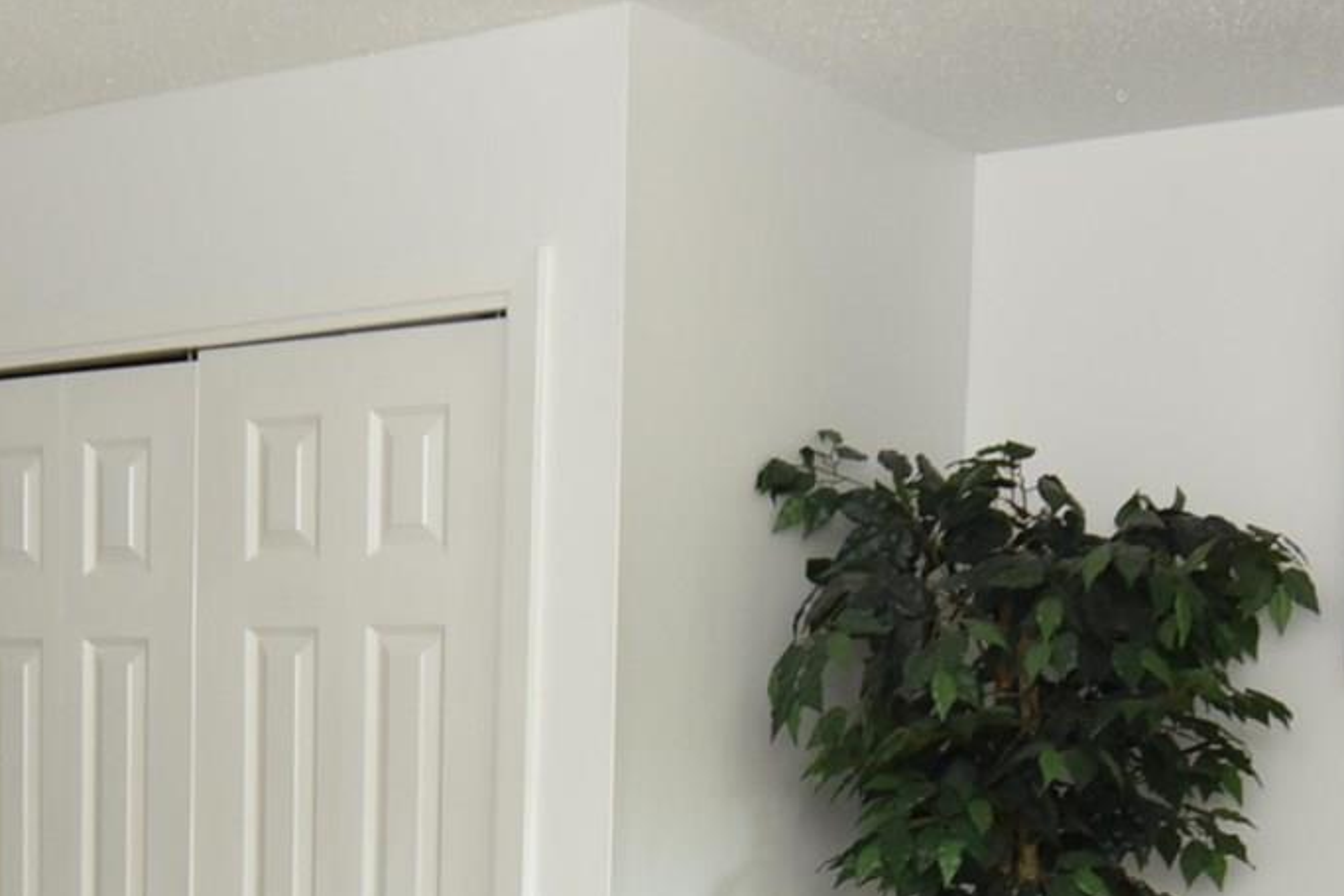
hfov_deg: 31.8
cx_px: 516
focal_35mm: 63
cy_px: 1004
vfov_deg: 20.5
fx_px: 2351
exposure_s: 1/100
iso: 800
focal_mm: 14
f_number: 5
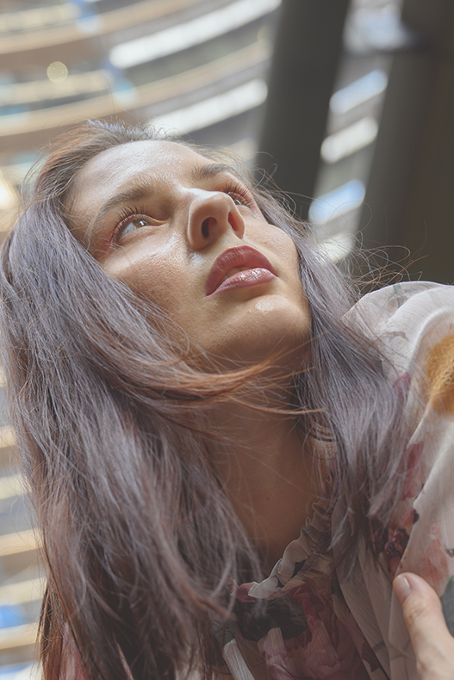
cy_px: 453
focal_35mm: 93
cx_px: 279
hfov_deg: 14.7
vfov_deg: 21.8
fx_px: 1758
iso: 125
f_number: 4
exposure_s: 1/80
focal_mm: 49
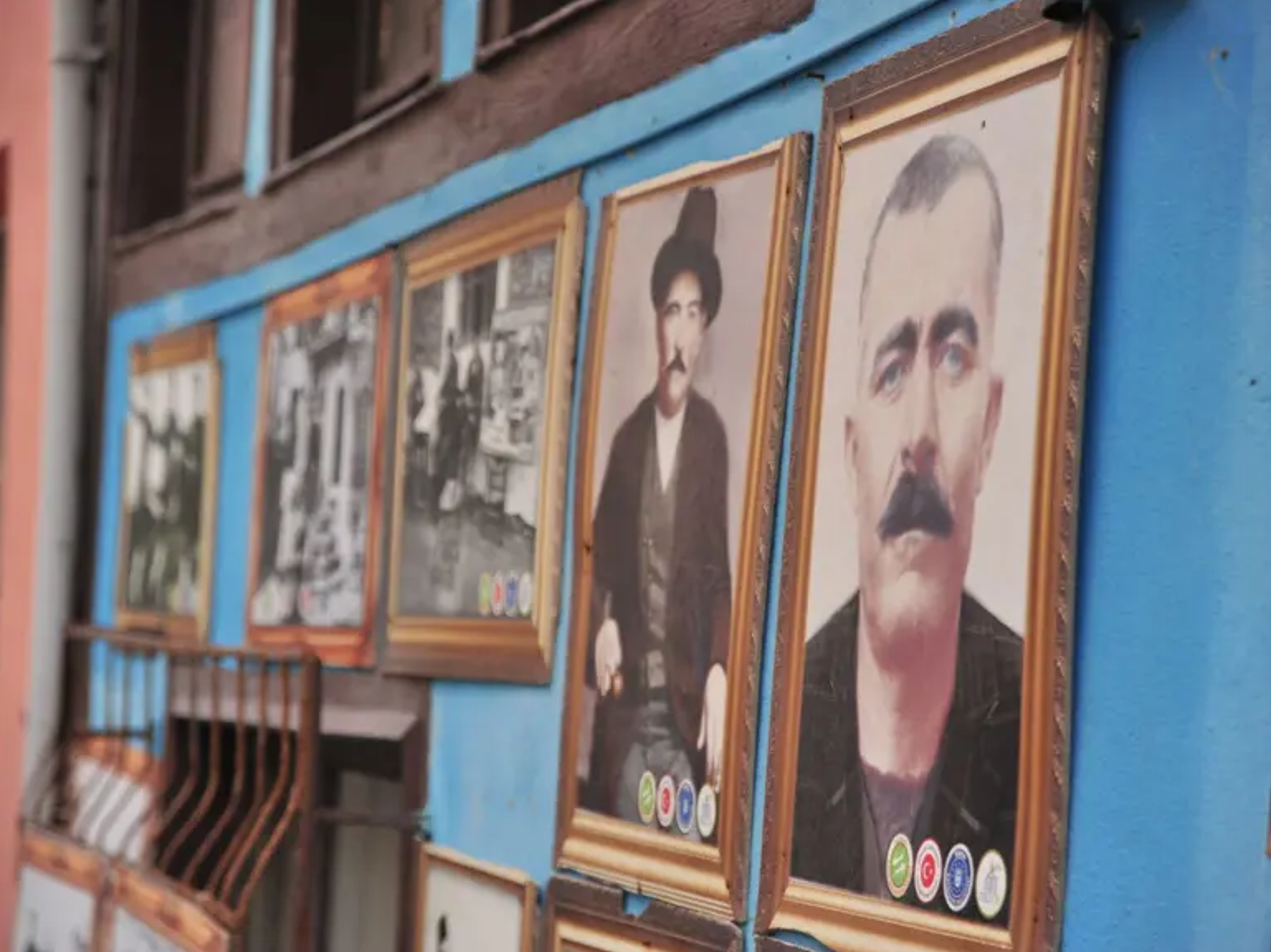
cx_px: 636
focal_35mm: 88
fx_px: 3230
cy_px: 472
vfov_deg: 16.8
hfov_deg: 22.3
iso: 640
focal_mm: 80
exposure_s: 1/500
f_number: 4
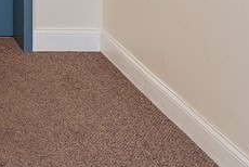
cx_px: -143
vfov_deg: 10.5
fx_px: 831
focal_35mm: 120
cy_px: -173
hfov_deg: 15.5
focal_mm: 18
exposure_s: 5
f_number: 8
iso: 100
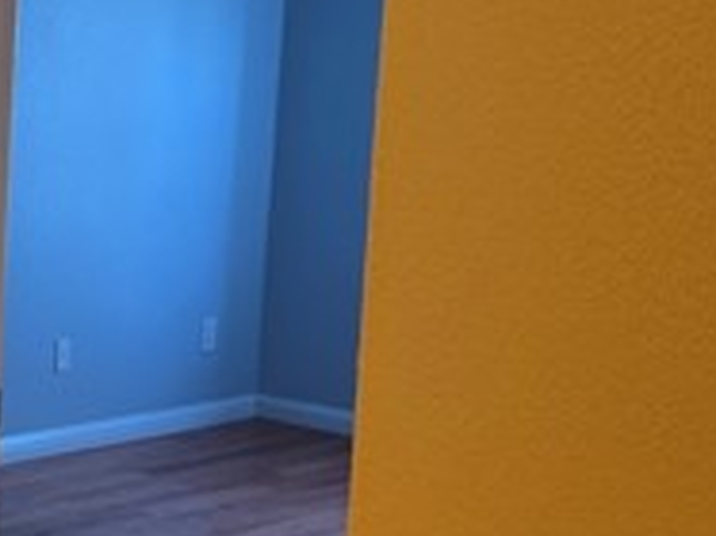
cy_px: 272
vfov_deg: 18.0
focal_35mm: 82
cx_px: -302
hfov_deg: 20.9
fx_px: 1695
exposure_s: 1/60
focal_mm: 6.76
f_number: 1.78
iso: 160
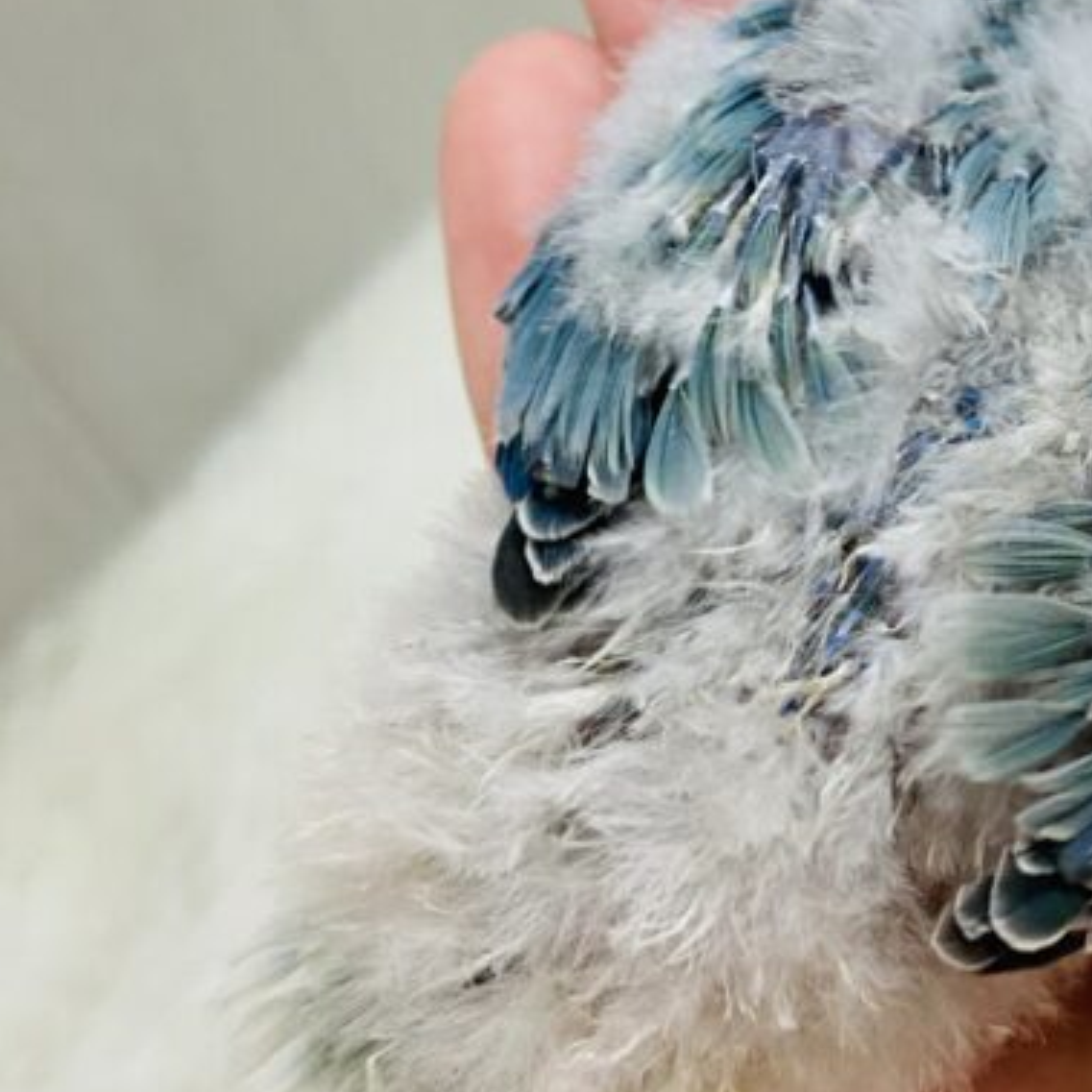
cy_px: 432
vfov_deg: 24.6
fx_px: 2498
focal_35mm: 70
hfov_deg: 23.3
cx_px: 1173
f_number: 1.8
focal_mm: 4.25
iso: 80
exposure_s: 1/50
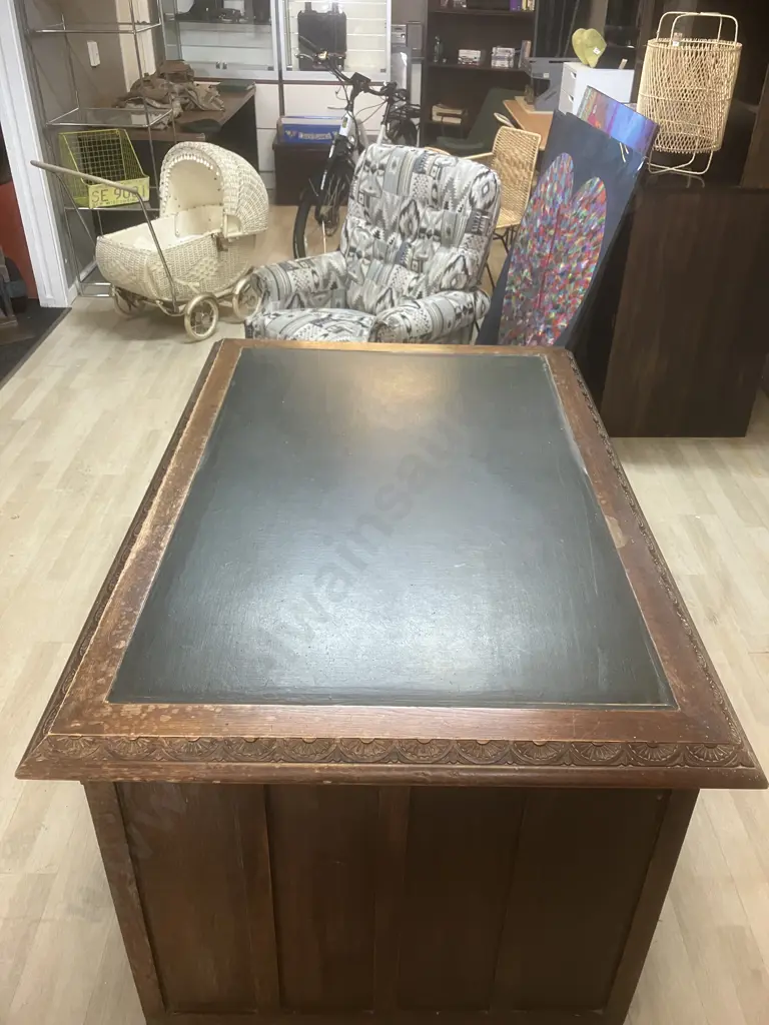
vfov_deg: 63.4
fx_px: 829
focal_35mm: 28
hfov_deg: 49.7
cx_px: 384
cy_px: 512
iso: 160
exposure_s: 1/50
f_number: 1.8
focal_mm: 3.99
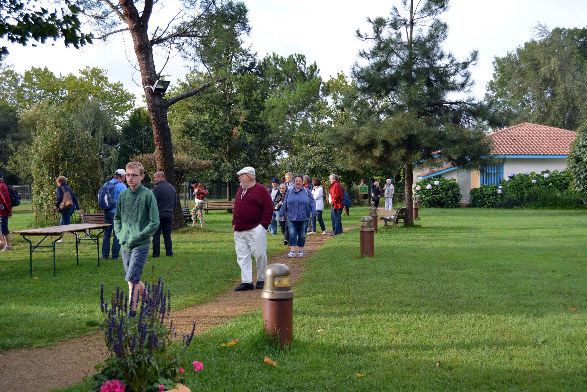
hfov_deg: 38.9
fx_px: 831
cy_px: 196
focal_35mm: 51
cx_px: 294
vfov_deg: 26.5
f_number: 6.3
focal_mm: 34
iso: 200
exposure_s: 1/160
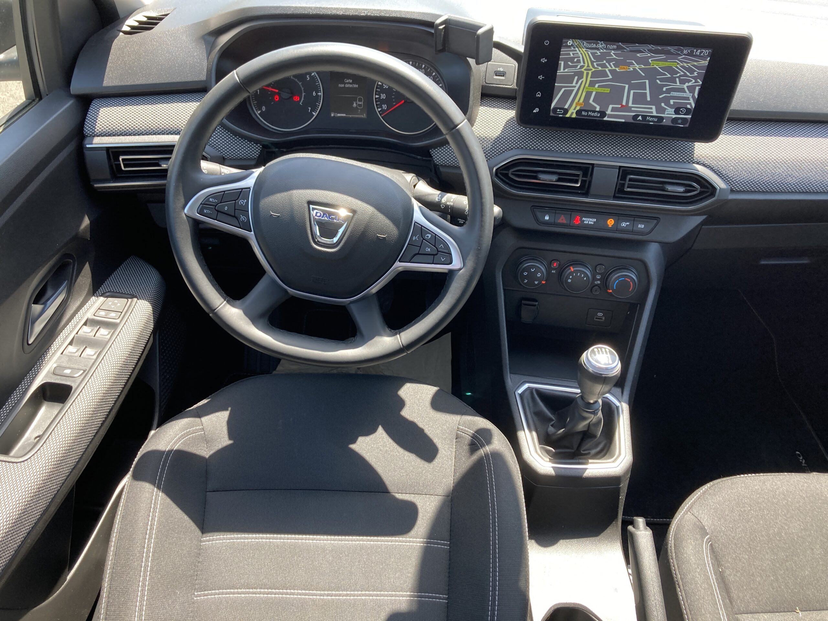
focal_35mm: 28
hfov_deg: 63.4
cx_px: 414
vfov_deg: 49.7
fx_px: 670
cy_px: 310
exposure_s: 1/121
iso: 40
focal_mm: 3.99
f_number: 1.8
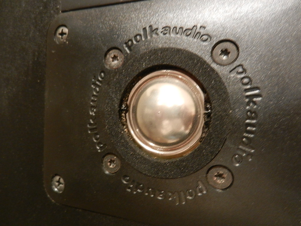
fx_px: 217
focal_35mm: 25
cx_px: 150
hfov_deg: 69.4
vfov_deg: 54.9
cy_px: 113
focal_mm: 4.5
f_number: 3.5
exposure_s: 1/2
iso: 400
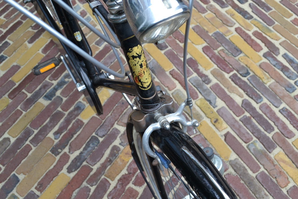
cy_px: 100
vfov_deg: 36.9
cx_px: 149
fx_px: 298
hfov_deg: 53.1
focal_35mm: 36
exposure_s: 1/80
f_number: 8
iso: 400
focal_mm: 24
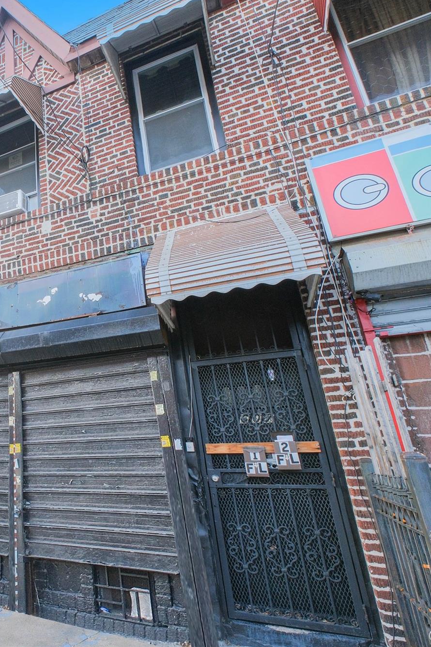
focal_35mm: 23
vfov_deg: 76.1
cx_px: 31
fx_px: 413
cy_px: 317
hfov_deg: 48.4
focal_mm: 10
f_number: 10
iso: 500
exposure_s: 1/60
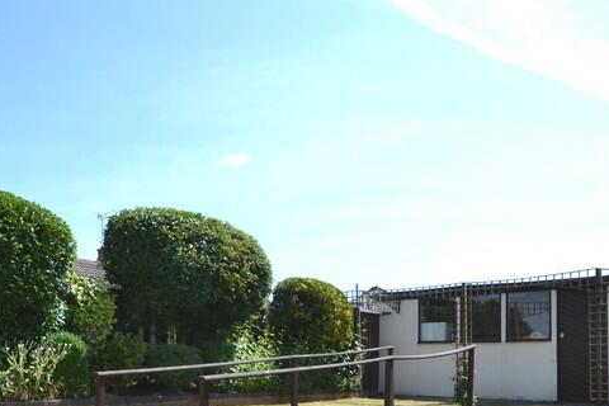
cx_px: 320
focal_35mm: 32
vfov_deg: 39.3
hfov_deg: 58.7
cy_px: 331
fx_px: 541
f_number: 8
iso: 100
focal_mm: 10
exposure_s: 1/250
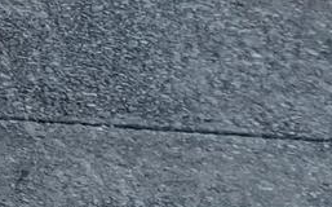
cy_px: -550
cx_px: -968
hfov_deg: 7.2
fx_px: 1988
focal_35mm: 220
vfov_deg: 5.4
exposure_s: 1/355
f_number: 1.8
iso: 25
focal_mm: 4.25
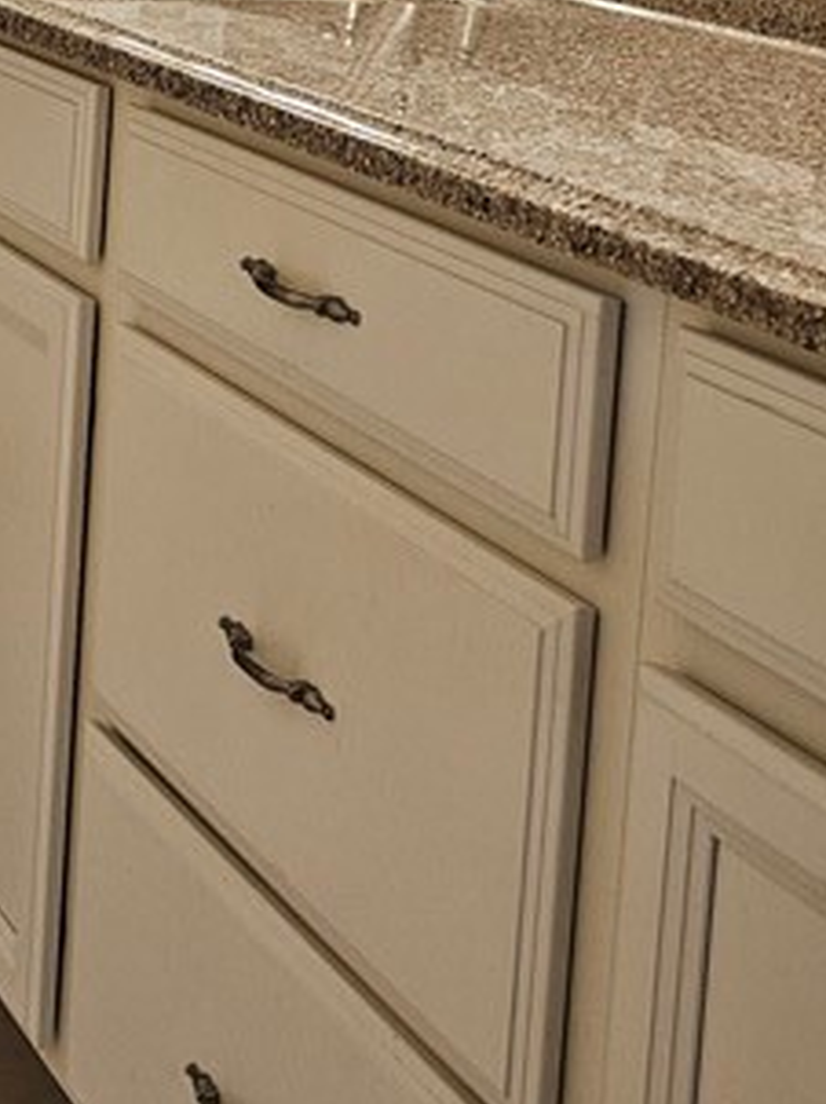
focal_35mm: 78
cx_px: -307
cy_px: 7
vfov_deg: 24.0
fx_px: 2485
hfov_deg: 17.5
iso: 200
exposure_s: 1/120
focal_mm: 5.4
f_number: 1.8
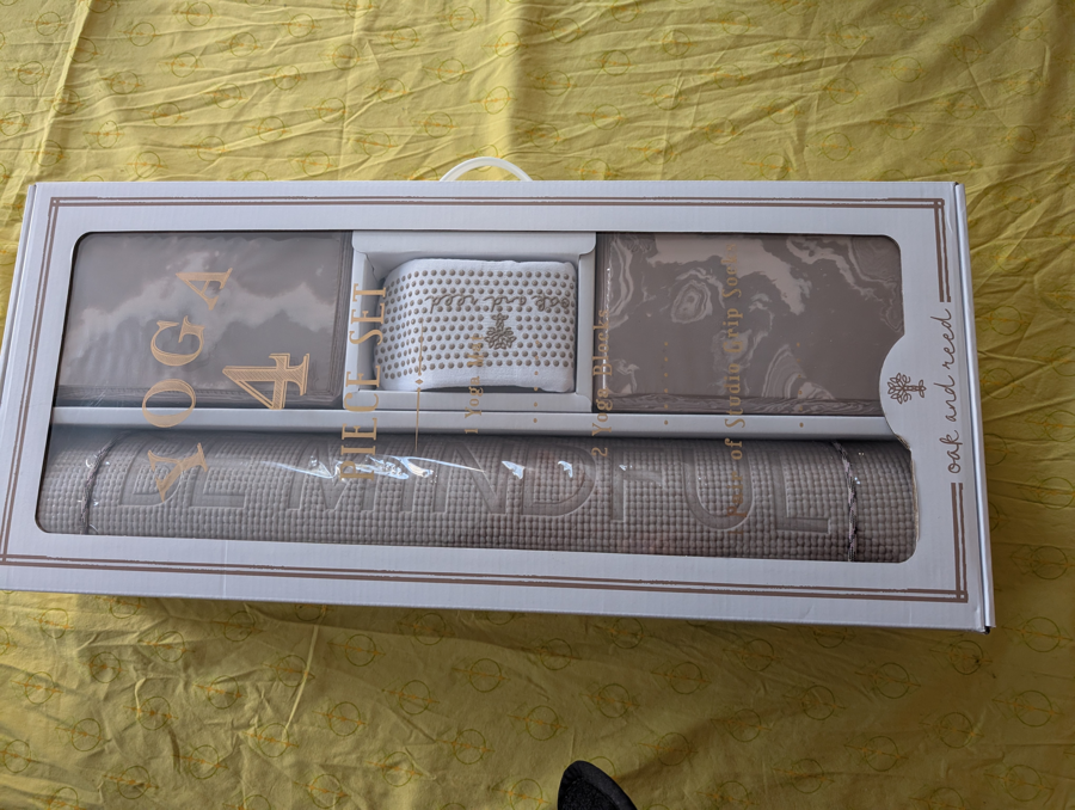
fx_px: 747
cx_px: 538
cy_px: 405
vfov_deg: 57.0
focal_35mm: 24
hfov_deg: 71.5
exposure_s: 1/113
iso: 520
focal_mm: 6.9
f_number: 1.68
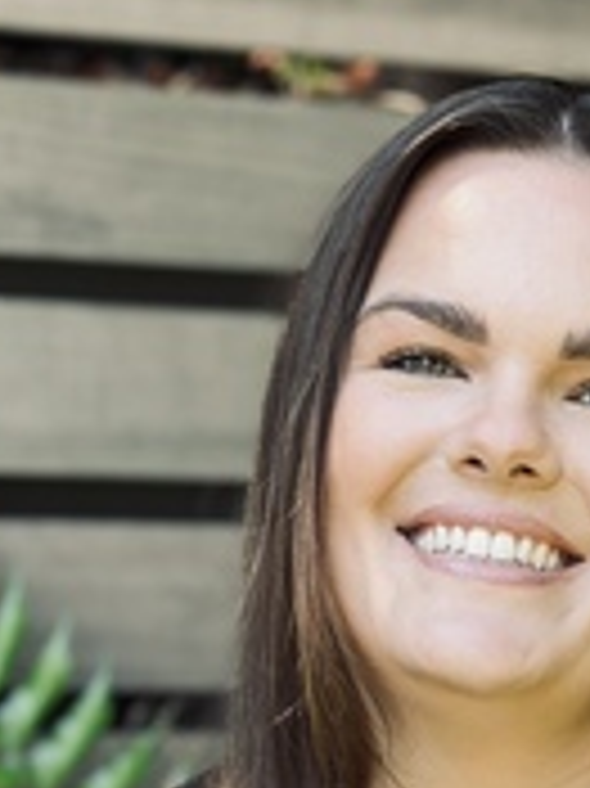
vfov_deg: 14.0
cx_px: 489
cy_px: 914
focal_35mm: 137
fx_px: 3117
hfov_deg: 10.8
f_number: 1.78
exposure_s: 1/456
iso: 80
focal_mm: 6.86
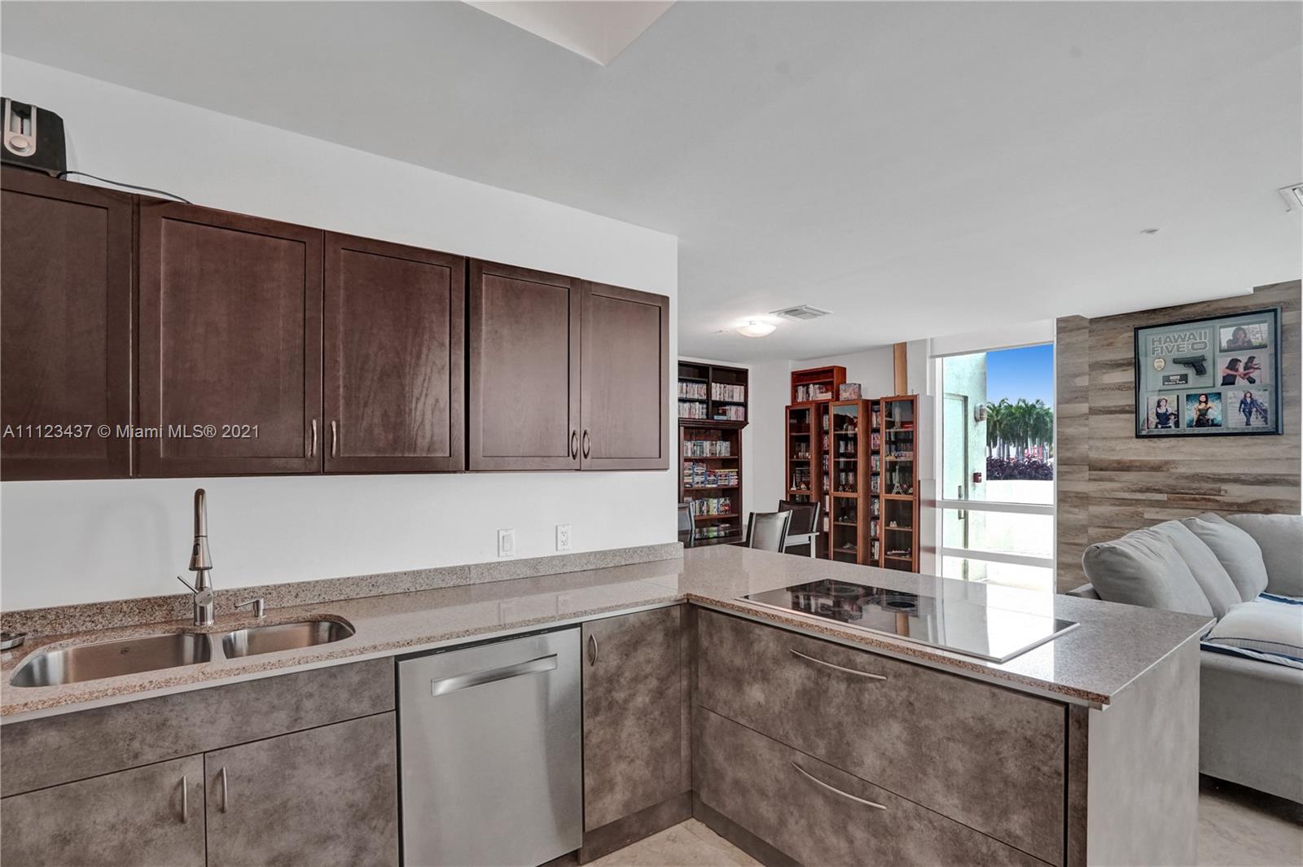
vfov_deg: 73.7
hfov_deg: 96.8
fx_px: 579
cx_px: 652
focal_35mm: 16
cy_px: 434
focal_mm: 16
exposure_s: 1/125
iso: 1600
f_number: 8
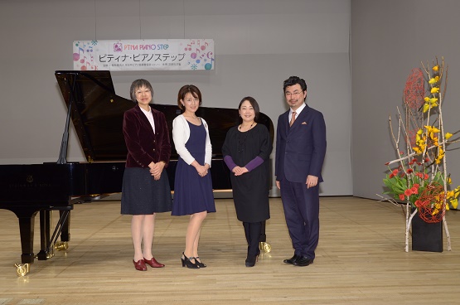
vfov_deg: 28.8
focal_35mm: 46
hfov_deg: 42.4
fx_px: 593
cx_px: 230
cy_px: 152
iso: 500
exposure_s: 1/60
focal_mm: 31
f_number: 6.3
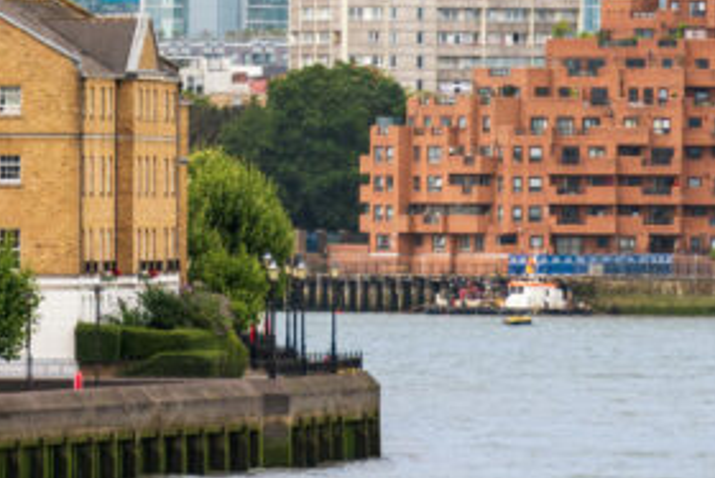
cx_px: 184
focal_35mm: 732
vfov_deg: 1.9
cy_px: -183
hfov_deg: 2.8
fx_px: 14545
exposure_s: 1/250
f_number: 6.3
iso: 250
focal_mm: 200
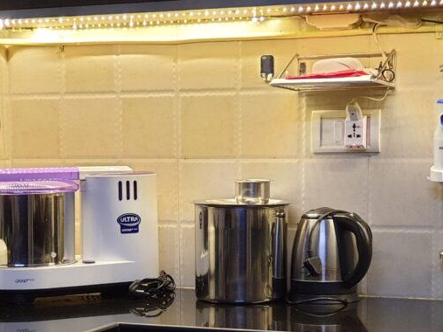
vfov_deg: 13.9
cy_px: 308
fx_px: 1343
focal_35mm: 105
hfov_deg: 18.6
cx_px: 128
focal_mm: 6
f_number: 2.4
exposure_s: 1/13
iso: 200
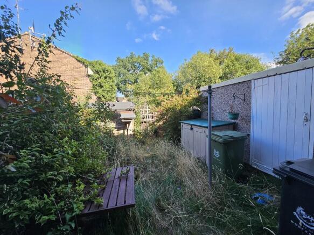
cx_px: 157
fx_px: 118
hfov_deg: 106.2
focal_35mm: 13
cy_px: 118
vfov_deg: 89.9
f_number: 2.2
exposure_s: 1/403
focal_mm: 2.2
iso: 50
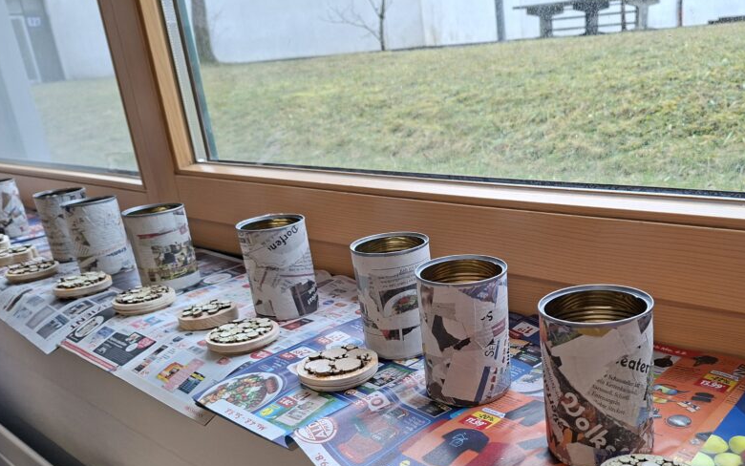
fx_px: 650
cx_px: 463
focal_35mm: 32
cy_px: 326
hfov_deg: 58.9
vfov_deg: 38.8
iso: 50
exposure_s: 1/167
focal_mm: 5.54
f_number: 1.8
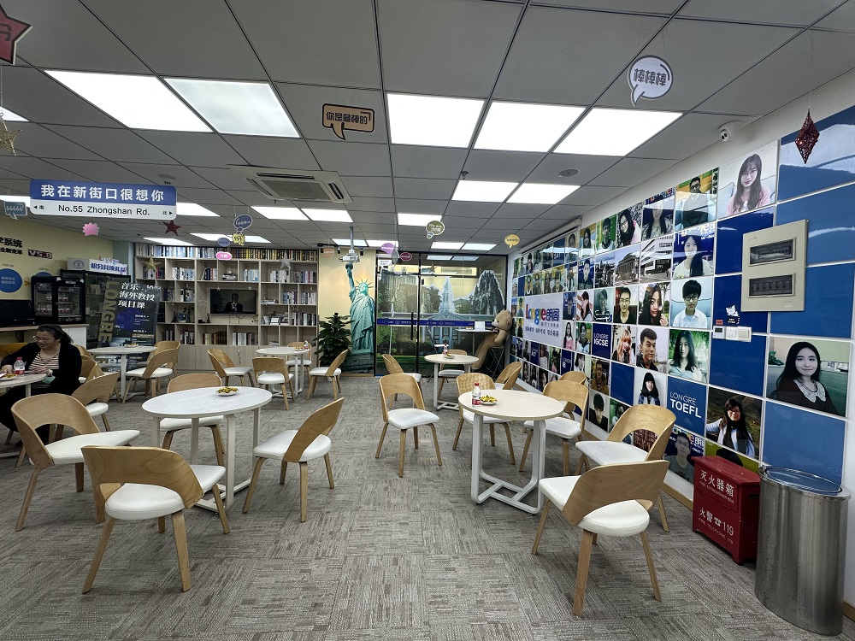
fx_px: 346
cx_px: 428
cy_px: 320
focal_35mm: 14
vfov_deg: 85.7
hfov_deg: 102.1
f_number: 2.2
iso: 64
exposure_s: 1/100
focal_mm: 2.22
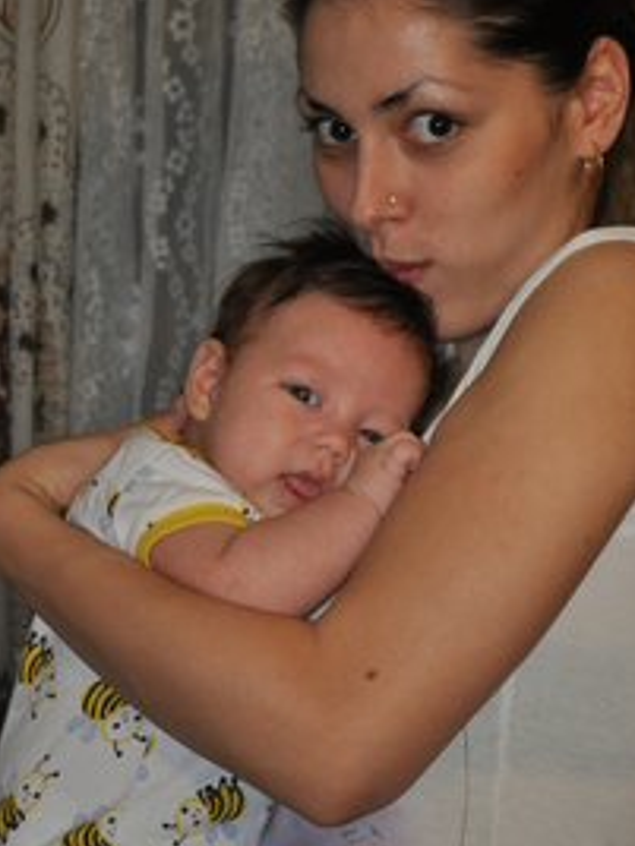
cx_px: 340
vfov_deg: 17.0
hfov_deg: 12.8
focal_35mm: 116
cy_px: 398
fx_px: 2837
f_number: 5.6
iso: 800
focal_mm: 48
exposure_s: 1/60
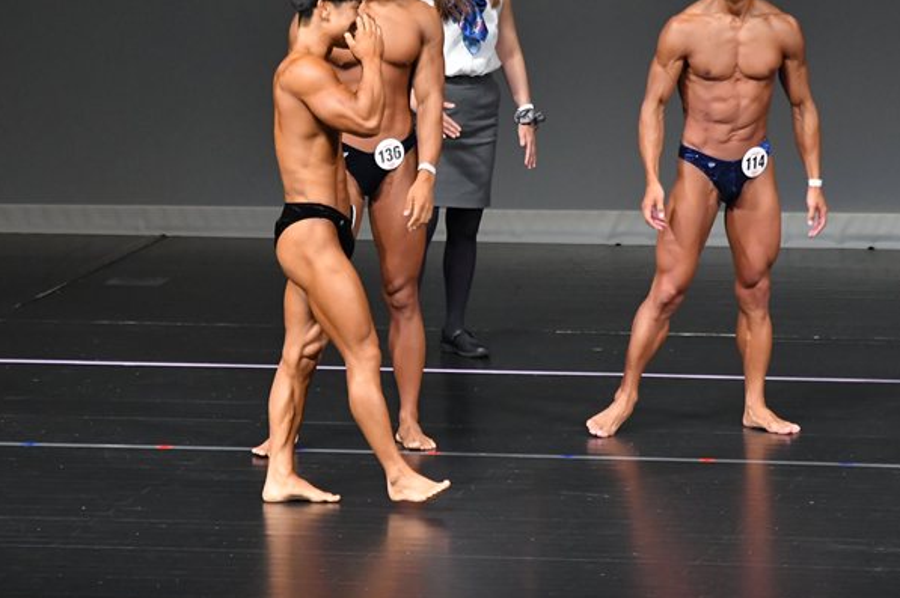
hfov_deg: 5.6
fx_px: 9242
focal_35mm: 370
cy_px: 232
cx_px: 385
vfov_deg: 3.7
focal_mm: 190
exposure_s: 1/400
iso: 5000
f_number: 5.6
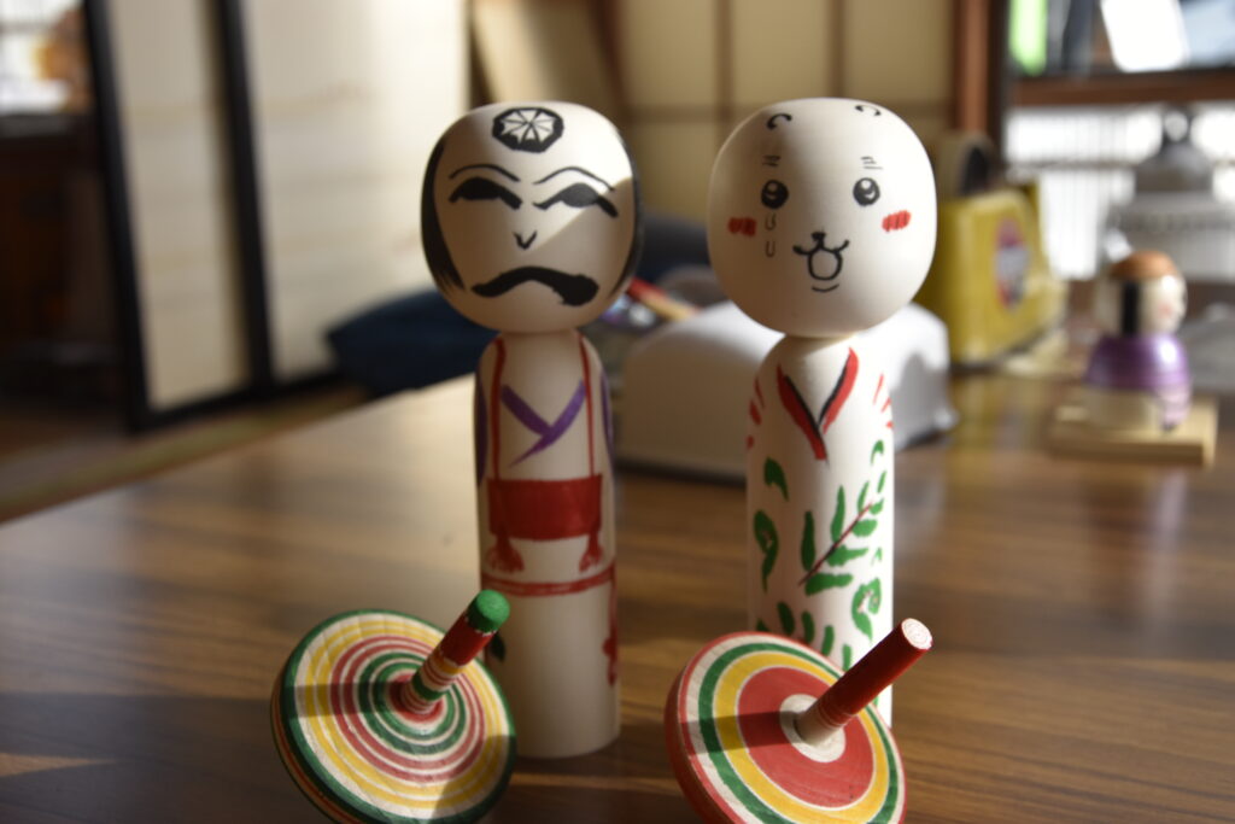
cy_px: 412
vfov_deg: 23.8
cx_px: 618
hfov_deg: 35.0
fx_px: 1956
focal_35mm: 57
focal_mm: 38
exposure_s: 1/250
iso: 400
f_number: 8
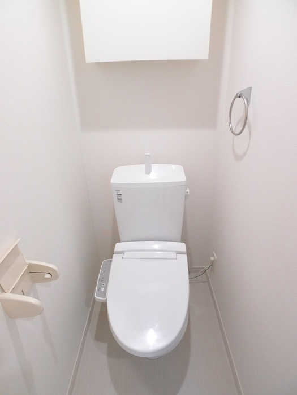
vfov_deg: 71.6
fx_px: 275
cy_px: 198
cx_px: 148
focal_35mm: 24
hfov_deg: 56.8
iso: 400
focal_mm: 5.1
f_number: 2
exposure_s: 1/50
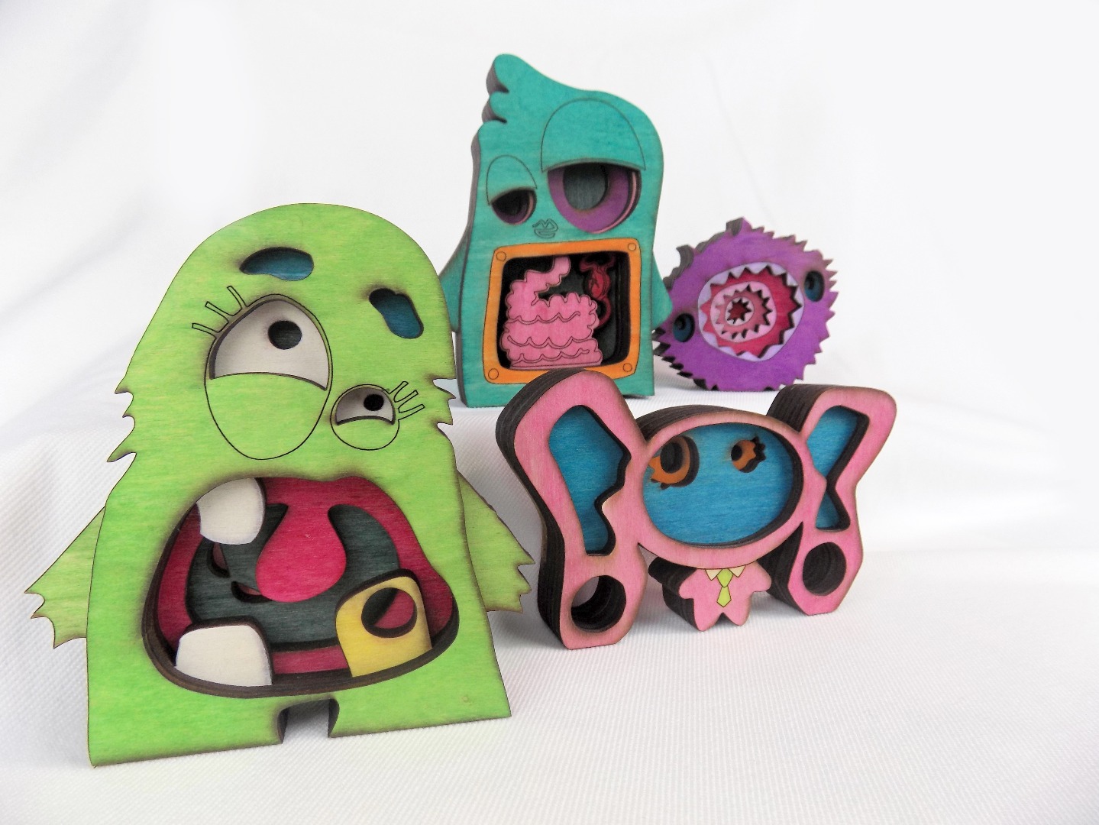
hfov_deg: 73.9
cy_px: 412
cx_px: 550
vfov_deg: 58.9
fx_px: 730
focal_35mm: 23
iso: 80
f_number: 3.1
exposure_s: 1/50
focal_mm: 4
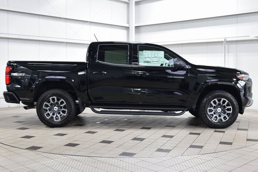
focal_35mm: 46
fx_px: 333
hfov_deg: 42.3
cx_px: 129
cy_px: 86
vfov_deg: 29.0
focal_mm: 31
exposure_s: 1/15
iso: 720
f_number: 6.3
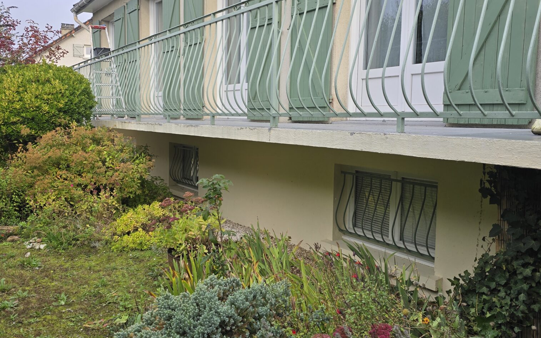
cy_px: 153
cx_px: 269
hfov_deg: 58.1
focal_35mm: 33
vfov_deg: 38.3
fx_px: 487
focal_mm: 6.3
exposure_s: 1/180
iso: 20
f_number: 1.7
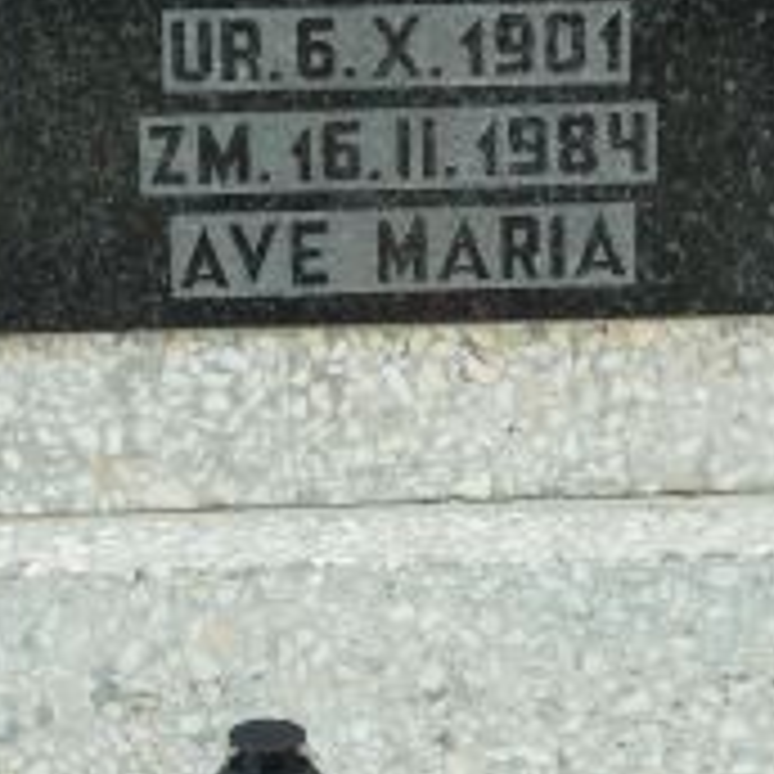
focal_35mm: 257
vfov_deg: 6.8
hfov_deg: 6.8
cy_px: 94
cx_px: 468
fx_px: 6501
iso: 80
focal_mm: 17
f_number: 4.3
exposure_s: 1/100
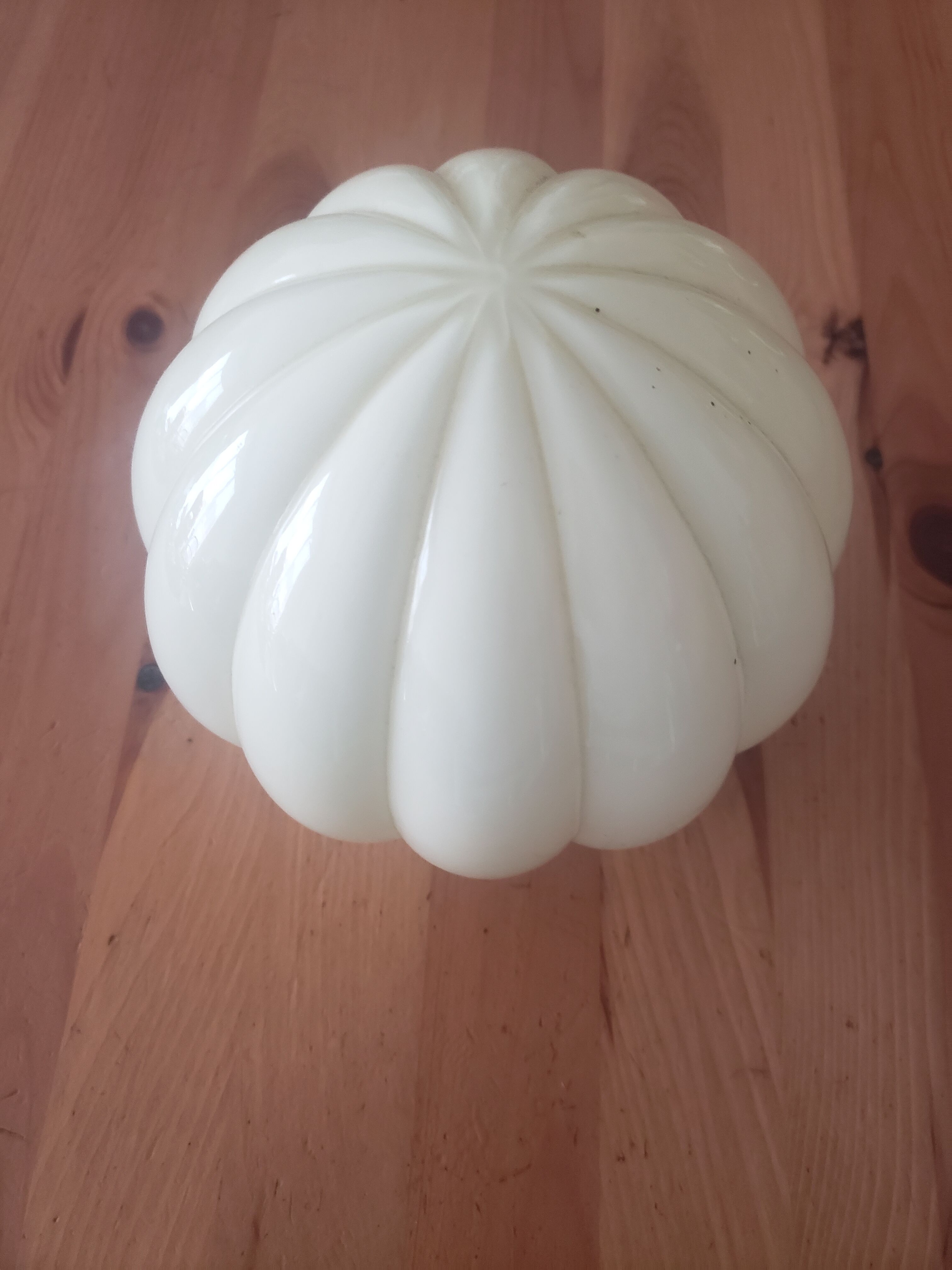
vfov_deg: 67.3
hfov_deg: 53.1
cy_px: 635
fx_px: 953
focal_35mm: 26
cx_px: 476
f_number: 1.5
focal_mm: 4.3
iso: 250
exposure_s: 1/50
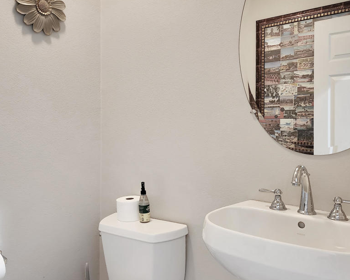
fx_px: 311
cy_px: 169
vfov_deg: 48.2
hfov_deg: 58.7
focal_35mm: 30
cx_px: 160
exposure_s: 1/60
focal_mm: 6.4
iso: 640
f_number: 1.8
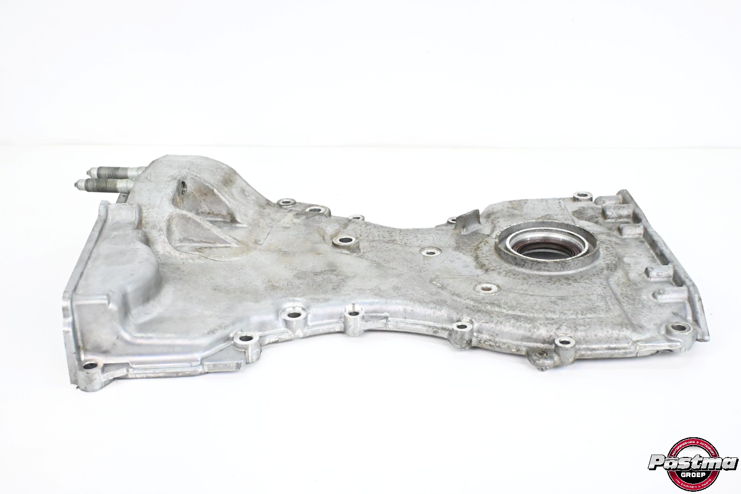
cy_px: 247
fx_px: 1019
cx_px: 370
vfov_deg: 27.3
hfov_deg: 40.0
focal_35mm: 50
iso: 10000
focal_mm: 33
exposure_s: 1/1000
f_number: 6.3
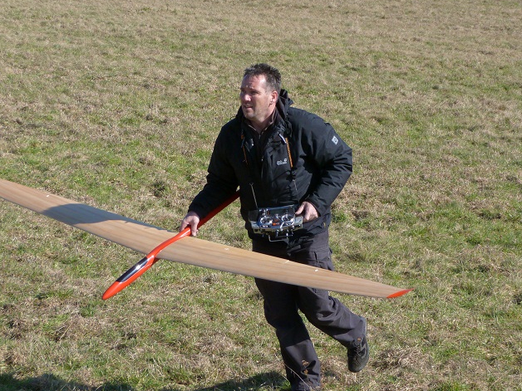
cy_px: 212
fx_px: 2458
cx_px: 286
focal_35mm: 163
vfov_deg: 9.1
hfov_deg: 12.1
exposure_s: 1/1000
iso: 100
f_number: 3.6
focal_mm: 23.1
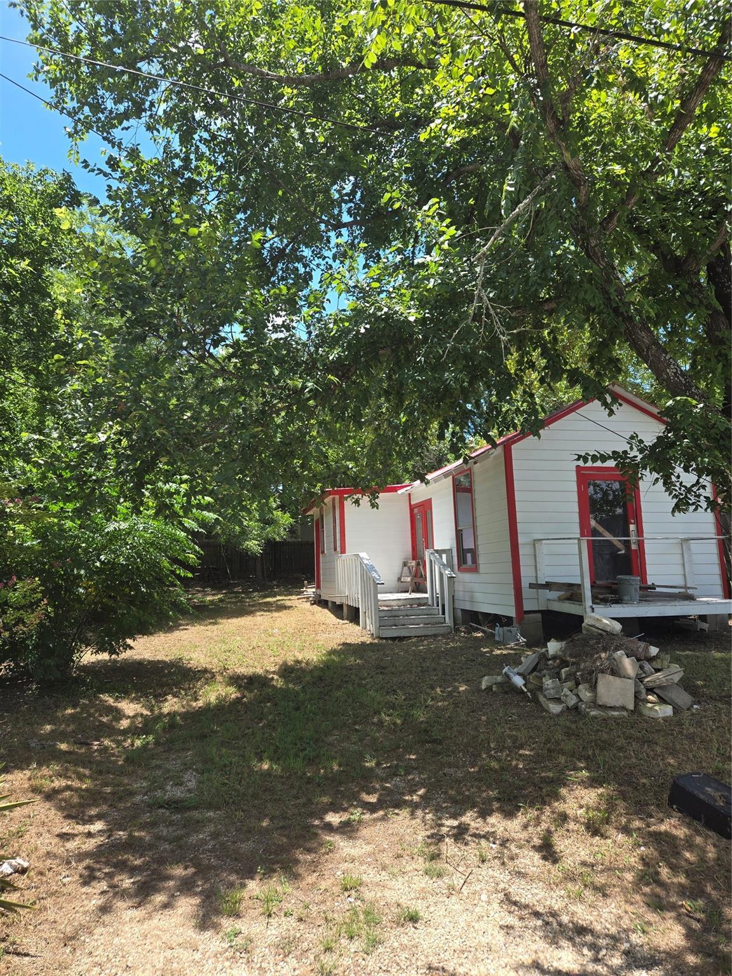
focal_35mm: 23
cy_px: 488
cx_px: 366
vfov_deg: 73.9
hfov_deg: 58.9
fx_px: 648
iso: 25
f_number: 1.8
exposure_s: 1/728
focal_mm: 5.4
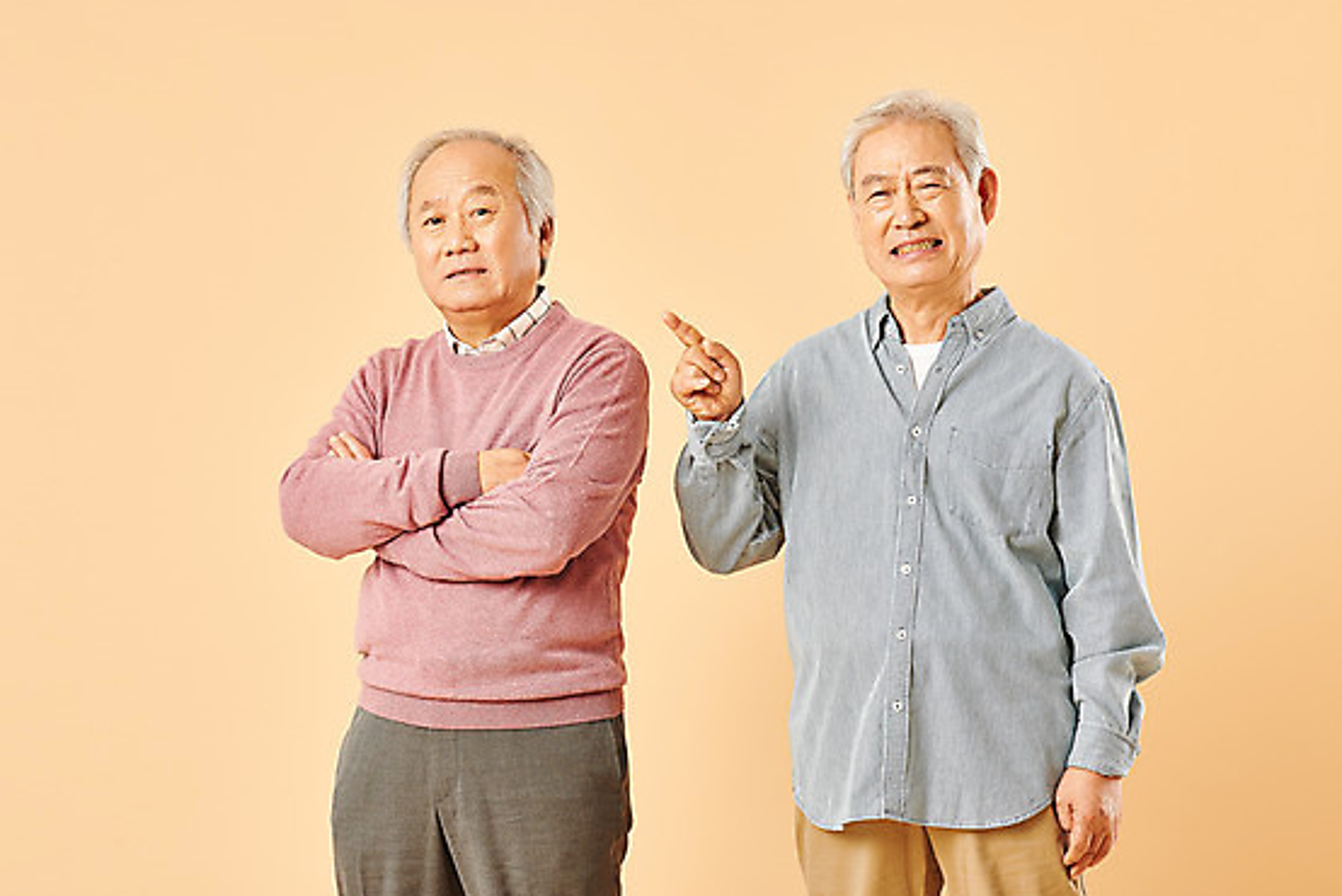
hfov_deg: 17.2
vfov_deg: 11.5
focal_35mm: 119
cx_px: 723
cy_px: 448
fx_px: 4438
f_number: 8
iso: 100
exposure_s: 1/125
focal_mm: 110
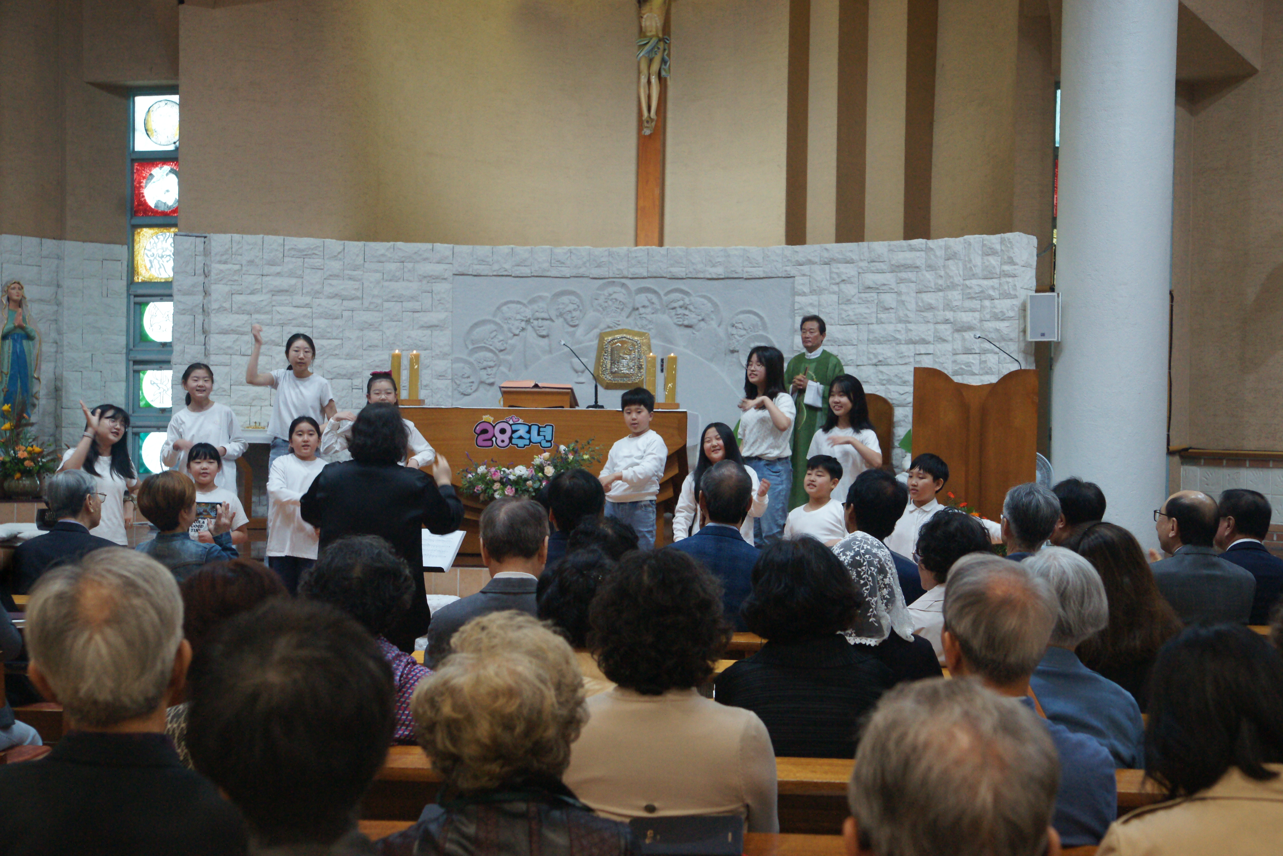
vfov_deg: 27.0
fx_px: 1782
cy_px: 428
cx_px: 642
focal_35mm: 50
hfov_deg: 39.6
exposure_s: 1/80
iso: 1600
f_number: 6.3
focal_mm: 50
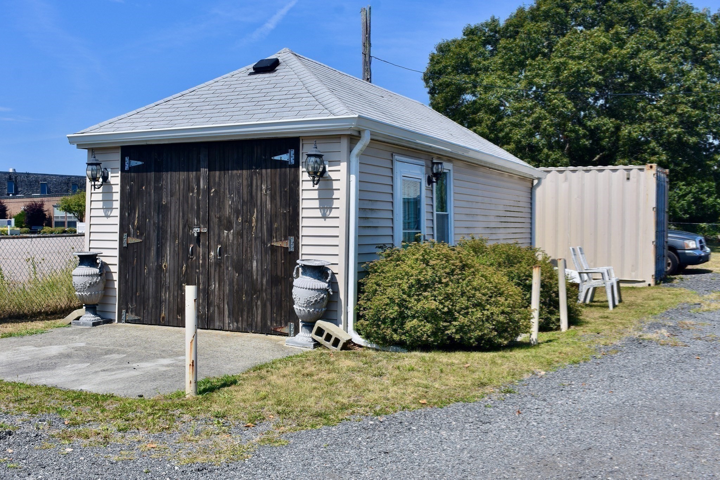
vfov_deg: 40.0
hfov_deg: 57.2
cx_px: 360
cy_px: 240
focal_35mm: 33
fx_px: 660
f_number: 8
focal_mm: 22
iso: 220
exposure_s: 1/500
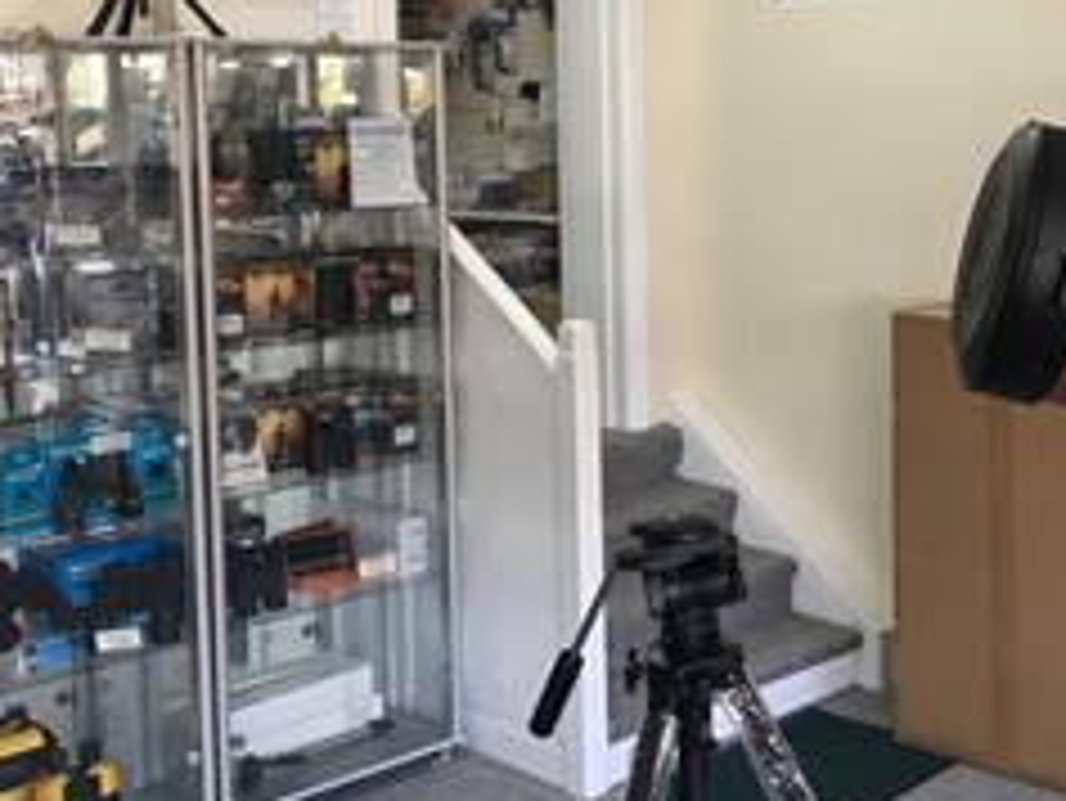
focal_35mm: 55
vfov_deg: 26.3
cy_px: 216
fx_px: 1695
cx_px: 724
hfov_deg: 34.5
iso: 32
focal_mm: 4.15
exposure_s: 1/33
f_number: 2.2
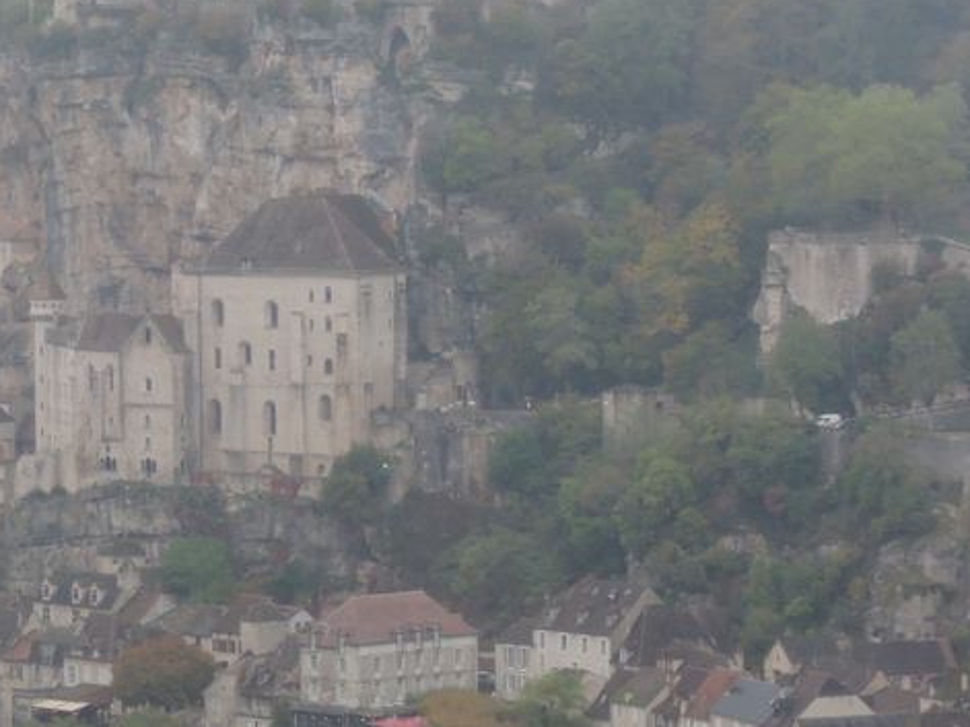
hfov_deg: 8.9
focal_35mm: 223
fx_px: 6247
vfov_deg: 6.7
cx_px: 187
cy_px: 367
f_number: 6.5
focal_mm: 22.4
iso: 280
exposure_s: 1/125
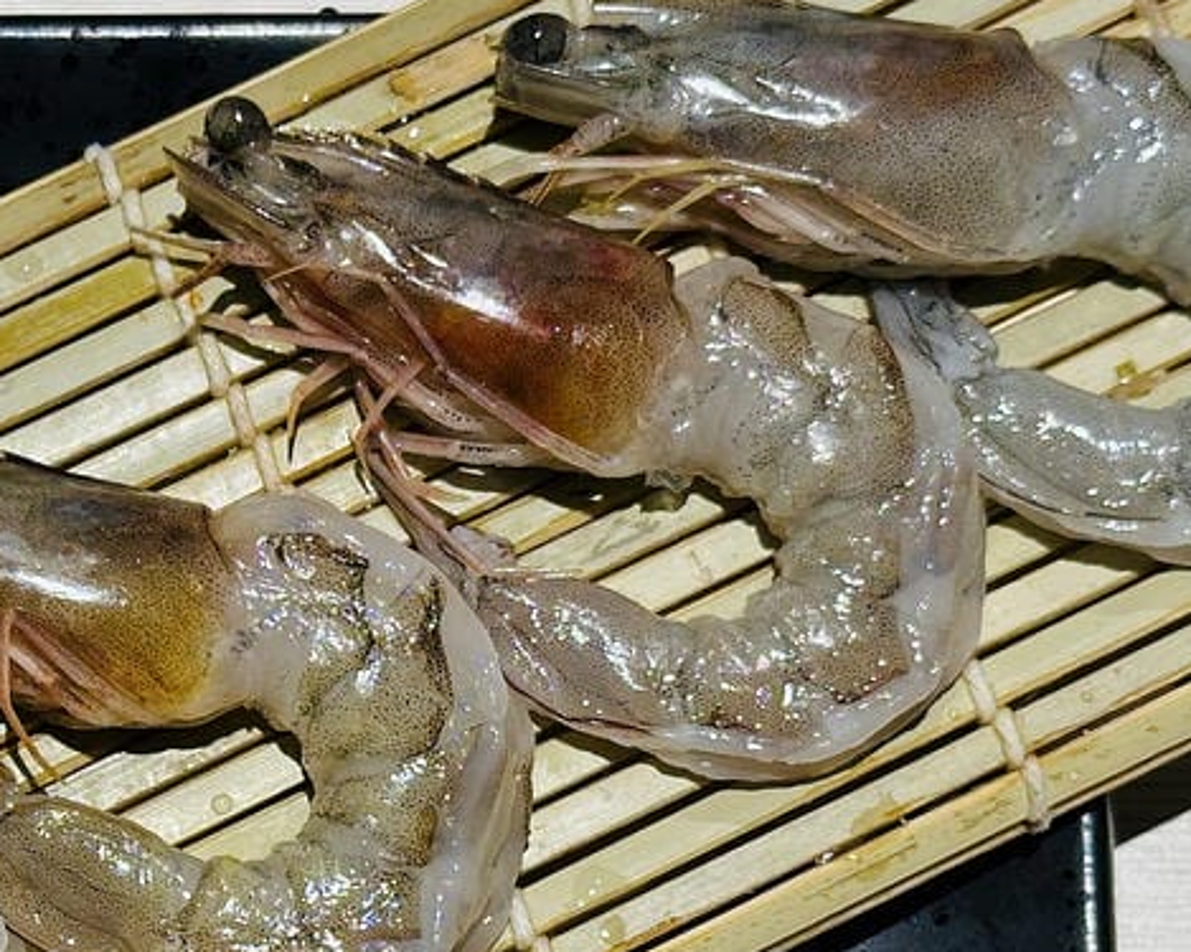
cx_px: 163
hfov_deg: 15.9
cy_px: 696
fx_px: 4229
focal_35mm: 120
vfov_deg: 12.8
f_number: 1.78
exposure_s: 1/120
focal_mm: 6.86
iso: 64
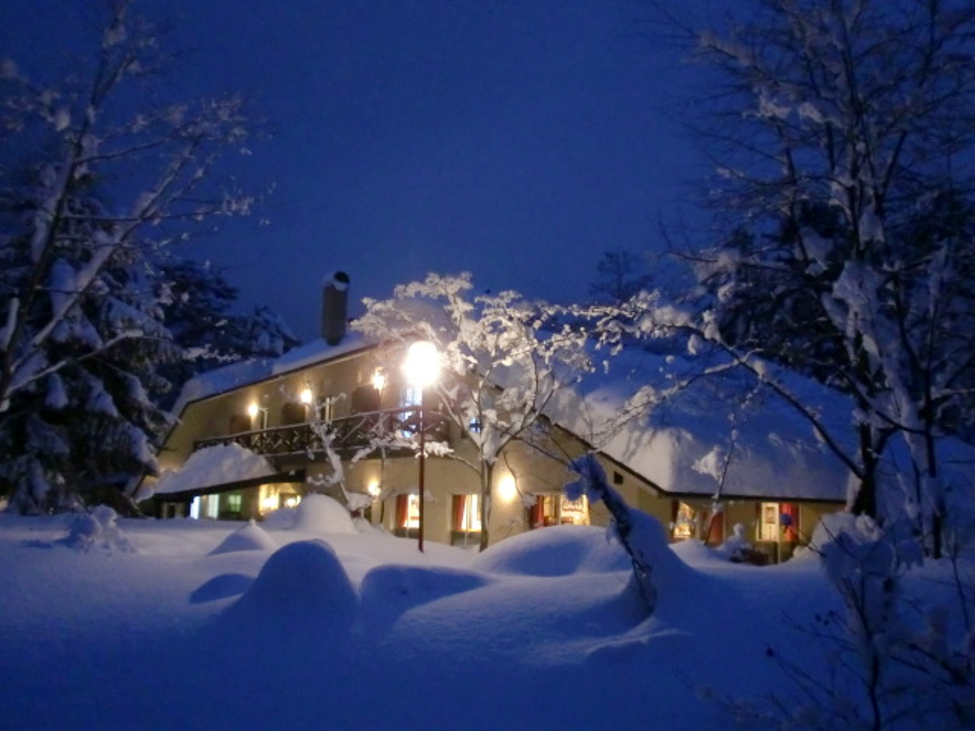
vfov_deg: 41.8
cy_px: 366
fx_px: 958
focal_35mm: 34
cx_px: 488
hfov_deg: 54.0
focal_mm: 5.58
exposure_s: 1/4
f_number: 2.8
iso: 800
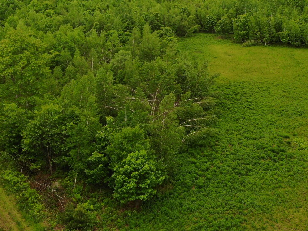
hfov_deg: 38.3
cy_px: 72
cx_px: 215
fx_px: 436
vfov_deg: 29.4
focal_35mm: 49
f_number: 2.8
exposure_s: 1/347
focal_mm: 4.5
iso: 100
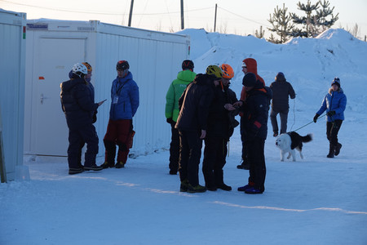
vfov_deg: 11.5
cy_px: 122
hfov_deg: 17.2
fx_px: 1213
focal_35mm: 119
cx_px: 184
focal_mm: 43.48
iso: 100
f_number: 4
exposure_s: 1/250
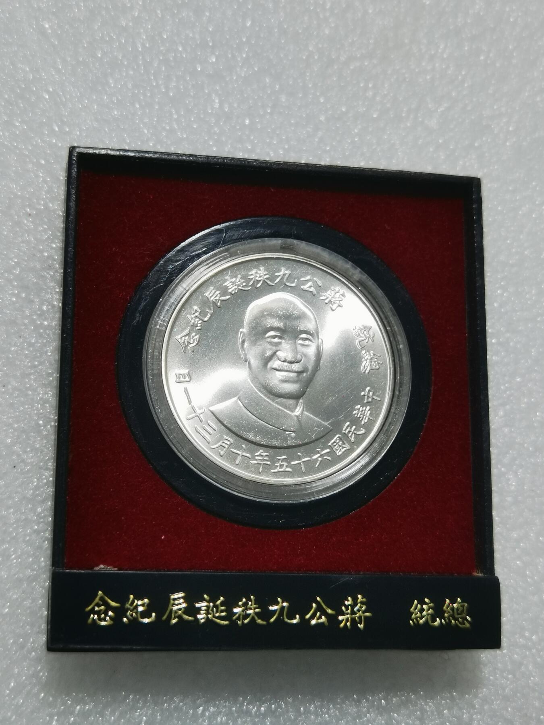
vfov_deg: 35.5
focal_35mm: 54
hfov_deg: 27.0
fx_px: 1131
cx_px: 272
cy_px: 362
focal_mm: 6.67
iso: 64
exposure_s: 1/100
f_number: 1.9
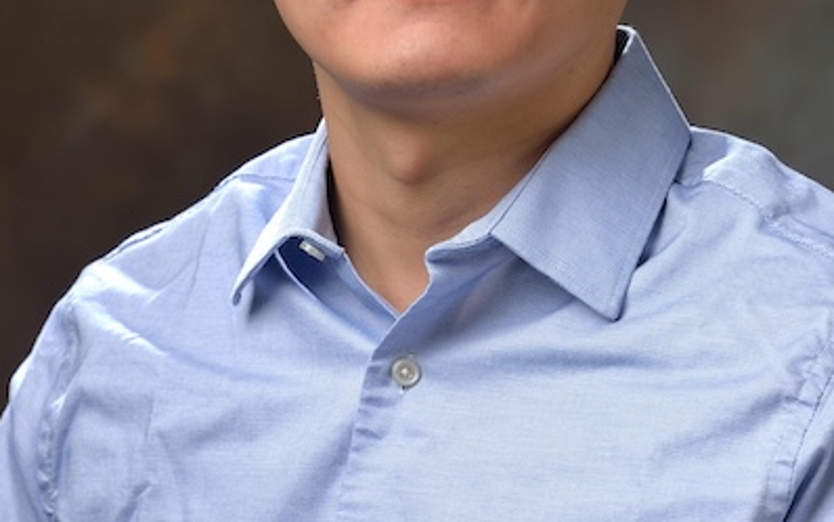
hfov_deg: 4.6
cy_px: 36
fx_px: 10481
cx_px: 417
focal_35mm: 461
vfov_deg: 2.9
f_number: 11
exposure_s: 1/125
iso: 100
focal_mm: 300
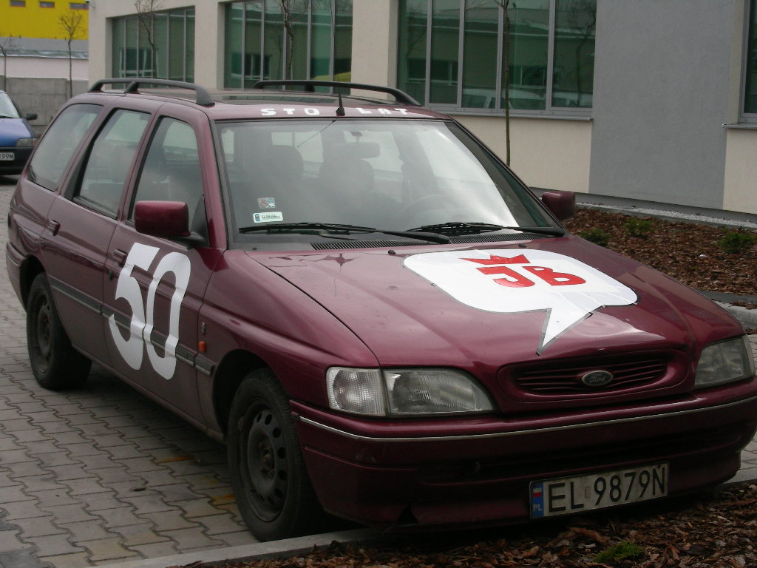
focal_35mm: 63
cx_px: 378
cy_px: 284
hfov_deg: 30.7
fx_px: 1378
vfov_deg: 23.3
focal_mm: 10.5
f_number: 4
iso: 50
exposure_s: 1/217
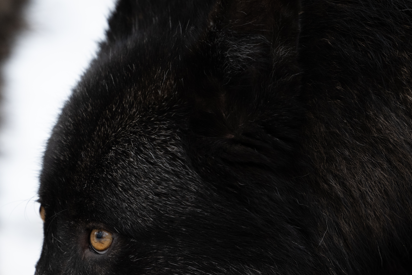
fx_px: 8663
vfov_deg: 1.8
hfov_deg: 2.7
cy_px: 184
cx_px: 215
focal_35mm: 757
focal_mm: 400
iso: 800
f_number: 3.2
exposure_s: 1/1250
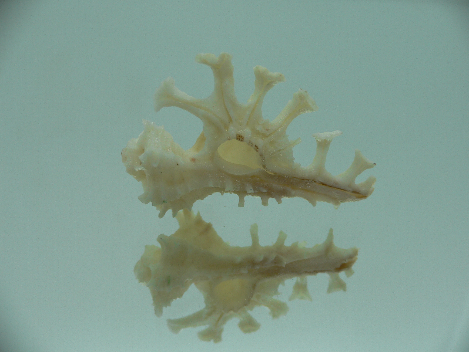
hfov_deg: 52.6
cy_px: 176
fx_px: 474
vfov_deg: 40.7
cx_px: 234
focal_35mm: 35
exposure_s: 1/80
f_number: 2.8
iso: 80
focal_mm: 4.6
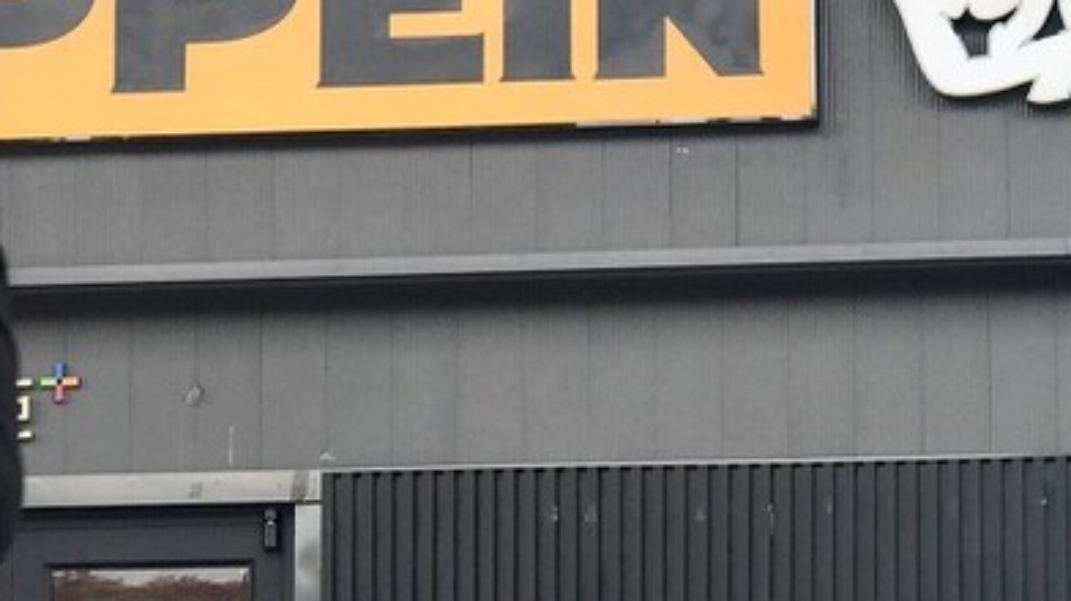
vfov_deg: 6.4
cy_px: 560
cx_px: 910
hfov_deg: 11.3
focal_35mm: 190
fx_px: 5393
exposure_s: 1/143
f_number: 2.8
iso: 20
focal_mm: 6.6
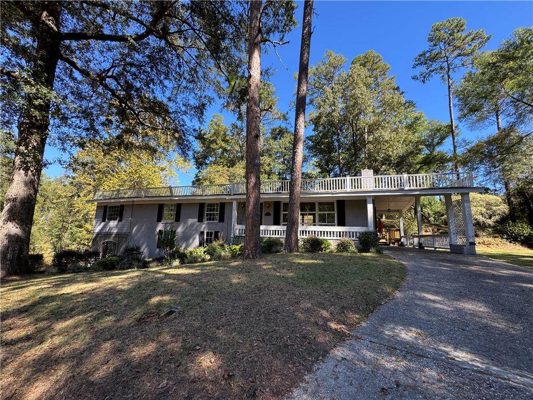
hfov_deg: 102.1
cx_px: 266
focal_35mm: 14
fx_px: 216
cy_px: 200
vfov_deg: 85.7
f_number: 2.2
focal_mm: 2.22
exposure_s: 1/289
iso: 40
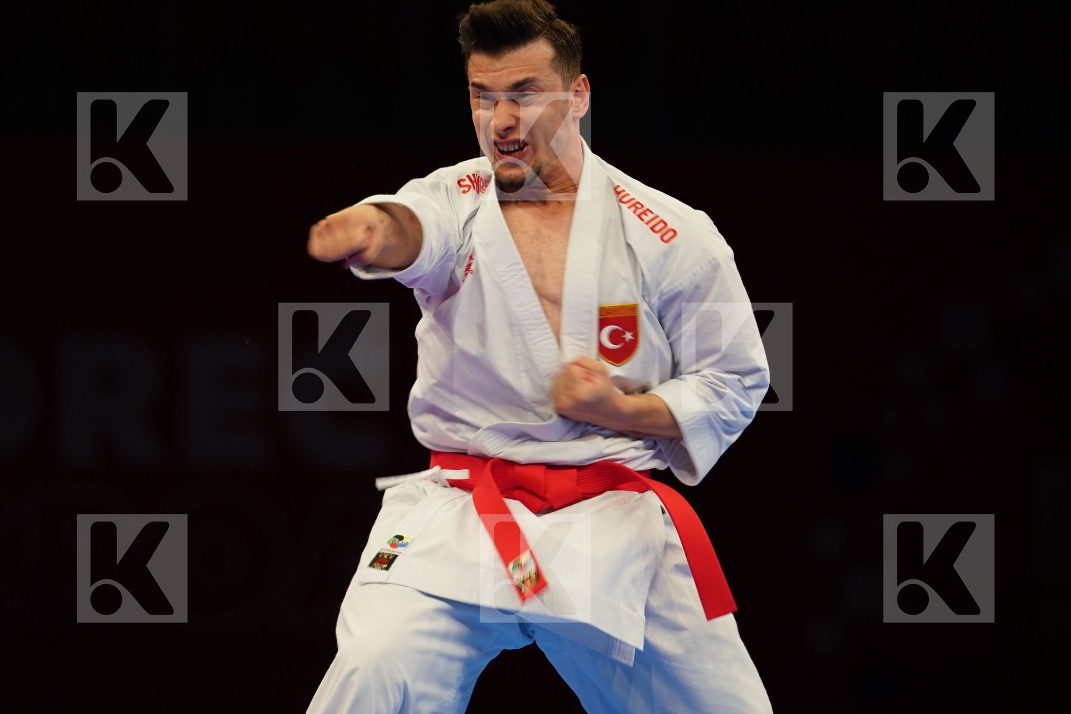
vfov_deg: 4.9
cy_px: 357
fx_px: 8419
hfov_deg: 7.3
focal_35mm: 283
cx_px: 536
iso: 500
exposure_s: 1/250
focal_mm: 189
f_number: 2.8
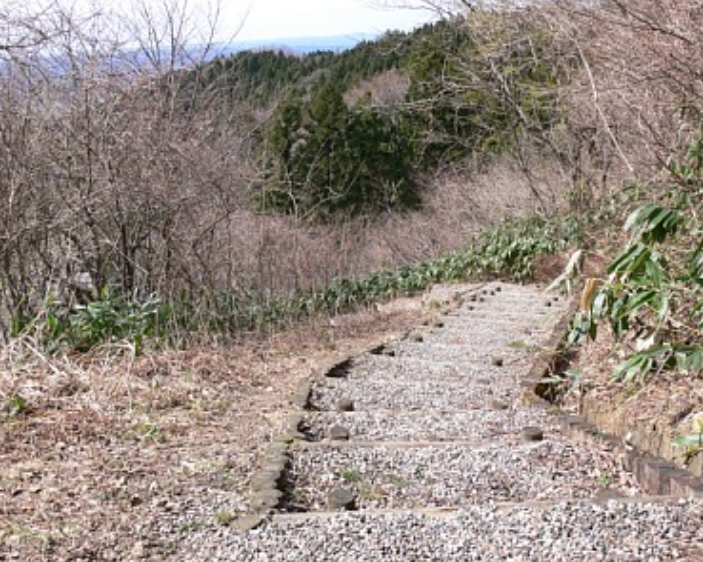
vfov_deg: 40.1
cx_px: 326
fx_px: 770
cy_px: 282
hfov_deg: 49.1
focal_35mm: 37
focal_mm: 7.4
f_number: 5.6
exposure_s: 1/160
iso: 80
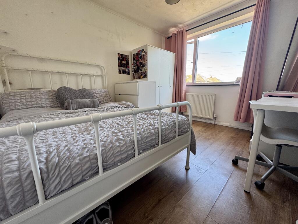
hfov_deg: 102.1
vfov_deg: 85.7
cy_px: 112
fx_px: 121
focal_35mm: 14
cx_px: 149
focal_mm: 2.22
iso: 100
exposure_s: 1/99
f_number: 2.2
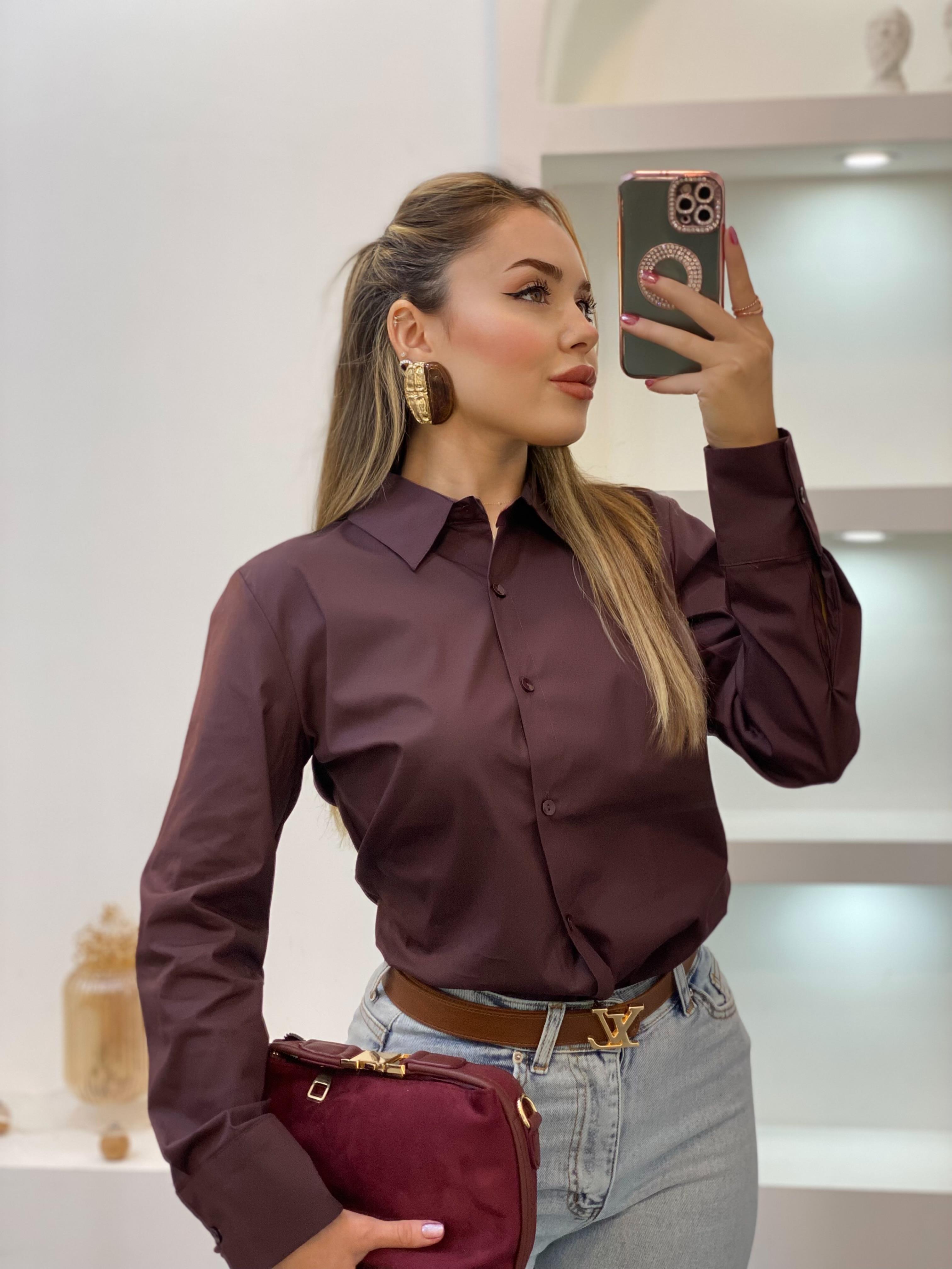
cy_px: 634
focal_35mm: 52
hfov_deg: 28.0
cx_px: 476
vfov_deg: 36.8
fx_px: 1907
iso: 100
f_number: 2
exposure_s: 1/100
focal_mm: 6
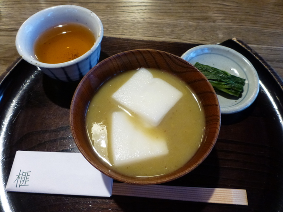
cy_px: 106
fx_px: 196
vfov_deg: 56.7
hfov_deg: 71.6
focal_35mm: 24
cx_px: 142
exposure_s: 1/10
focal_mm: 4.3
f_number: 3.3
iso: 400
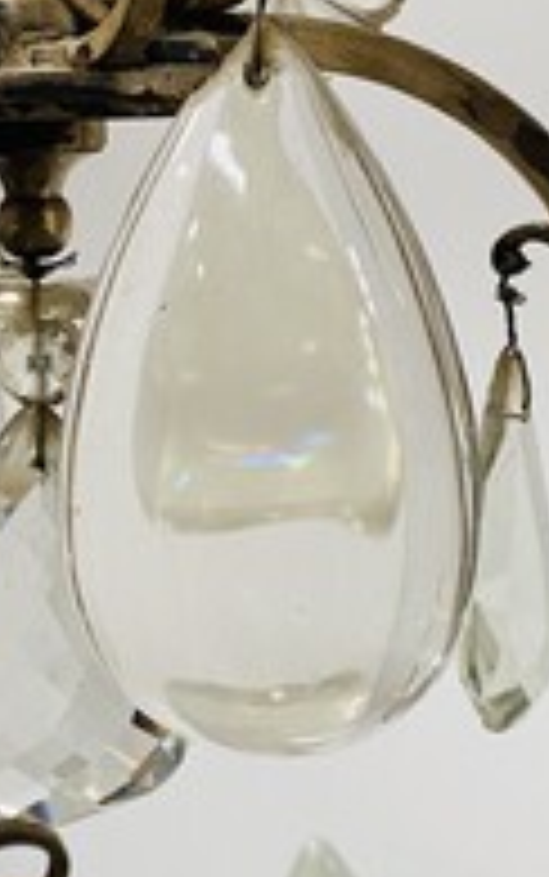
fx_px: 1627
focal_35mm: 68
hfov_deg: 19.0
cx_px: 117
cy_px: 373
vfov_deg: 30.1
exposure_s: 1/74
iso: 125
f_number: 1.8
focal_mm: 4.25
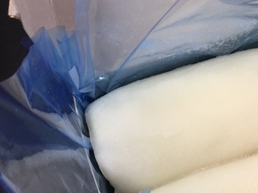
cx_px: 234
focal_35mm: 54
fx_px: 402
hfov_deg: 33.6
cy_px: 165
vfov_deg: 26.3
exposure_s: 1/15
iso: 32
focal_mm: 4.15
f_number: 2.2
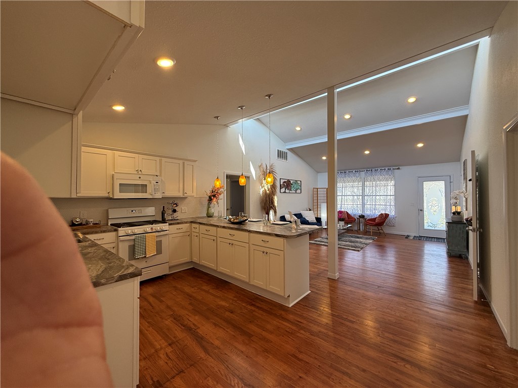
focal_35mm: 14
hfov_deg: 102.1
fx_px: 209
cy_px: 194
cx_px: 259
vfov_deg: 85.7
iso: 64
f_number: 2.2
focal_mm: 2.22
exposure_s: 1/120
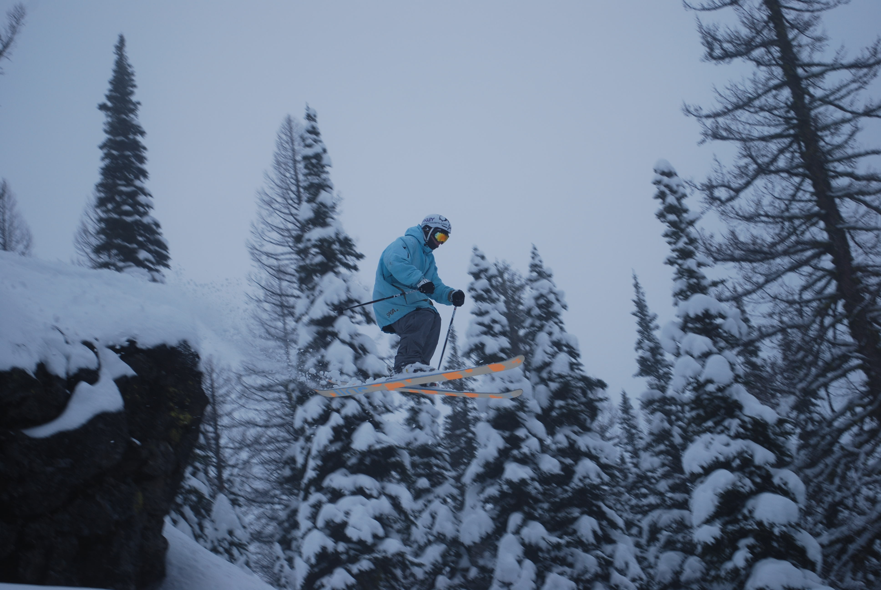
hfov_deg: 24.6
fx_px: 2021
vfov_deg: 16.6
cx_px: 440
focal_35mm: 82
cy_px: 295
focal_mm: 55
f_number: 6.3
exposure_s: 1/160
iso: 100
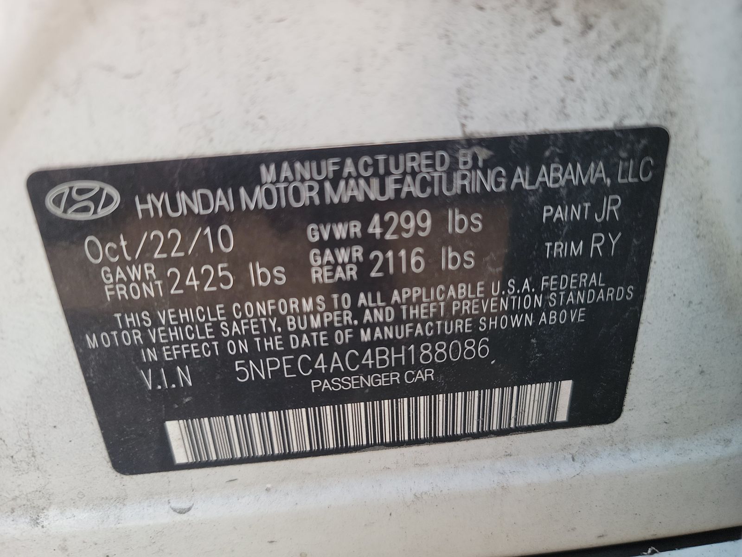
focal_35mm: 24
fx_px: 514
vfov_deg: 56.8
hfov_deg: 71.6
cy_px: 278
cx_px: 371
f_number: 1.8
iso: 102
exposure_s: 1/59
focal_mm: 6.7
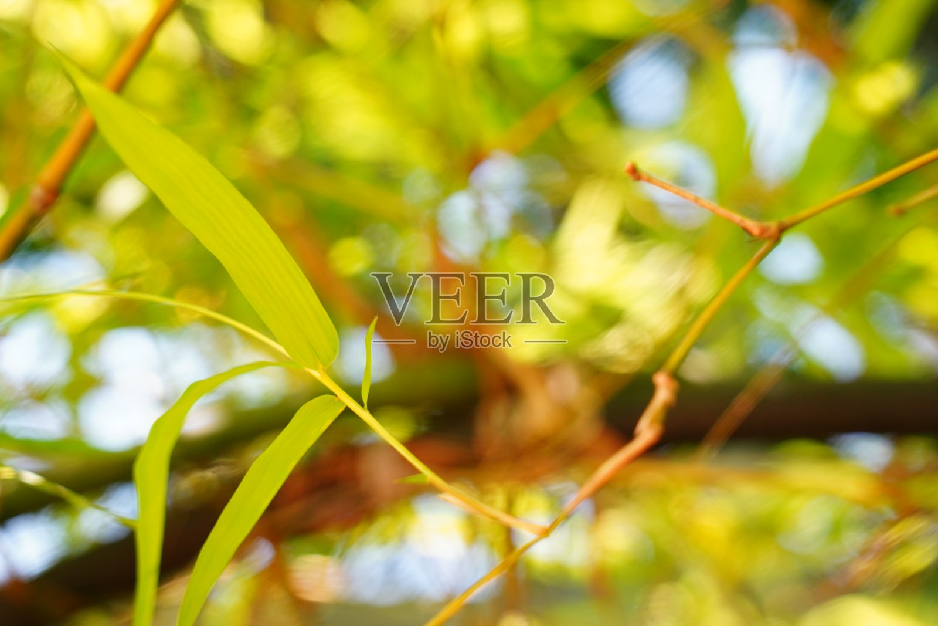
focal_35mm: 105
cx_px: 469
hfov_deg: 19.5
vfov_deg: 13.0
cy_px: 313
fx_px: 2736
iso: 1000
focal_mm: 105
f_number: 8
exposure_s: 1/60
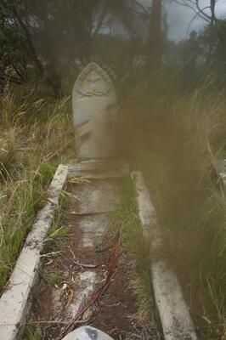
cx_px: 113
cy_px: 170
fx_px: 269
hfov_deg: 45.6
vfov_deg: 64.6
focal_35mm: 28
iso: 100
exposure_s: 1/160
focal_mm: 19
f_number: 9
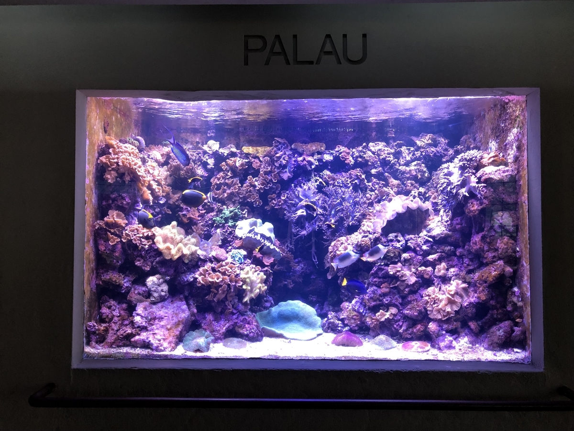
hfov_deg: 63.4
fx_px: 464
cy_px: 216
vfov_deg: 49.7
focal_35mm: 28
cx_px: 287
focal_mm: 3.99
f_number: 1.8
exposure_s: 1/15
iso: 50
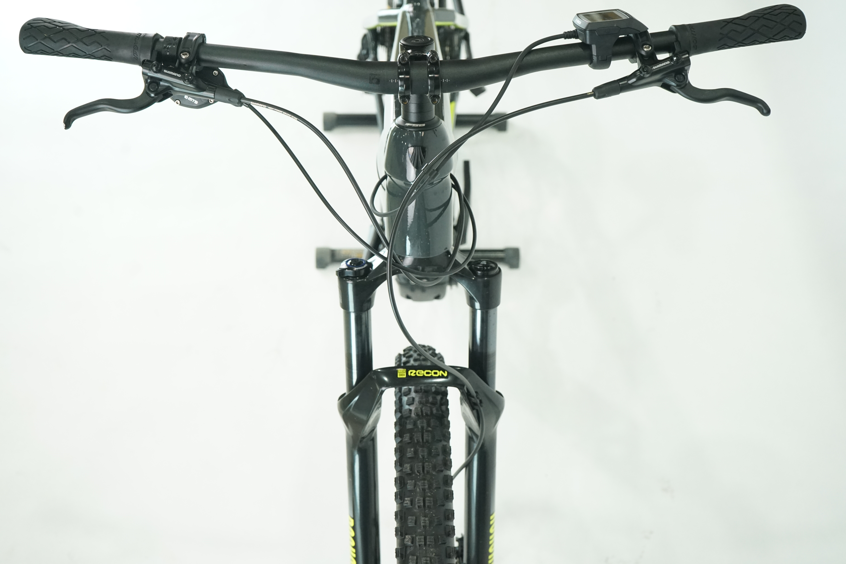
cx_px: 423
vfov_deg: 27.0
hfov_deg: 39.6
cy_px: 282
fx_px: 1175
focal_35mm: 50
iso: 2500
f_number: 6.3
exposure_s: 1/200
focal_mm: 50
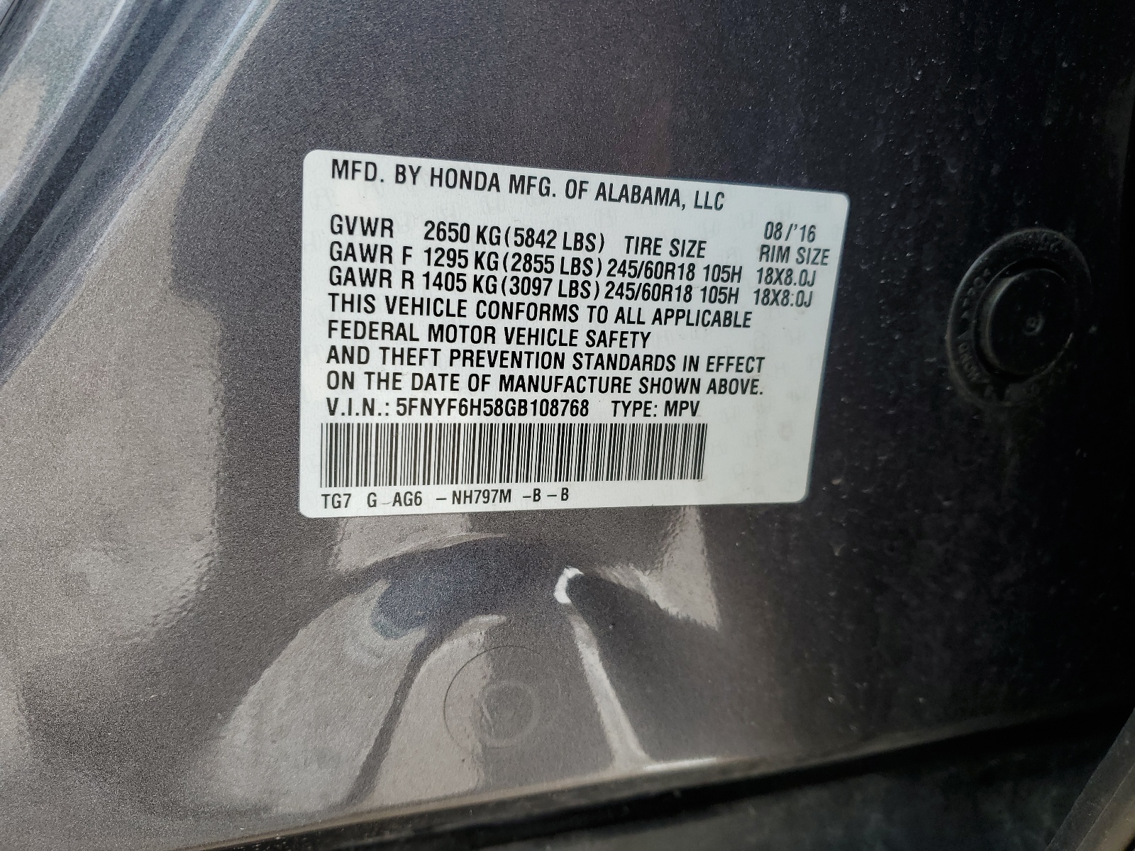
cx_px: 568
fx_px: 852
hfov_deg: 67.3
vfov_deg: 53.1
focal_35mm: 26
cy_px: 426
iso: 50
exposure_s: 1/312
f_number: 1.5
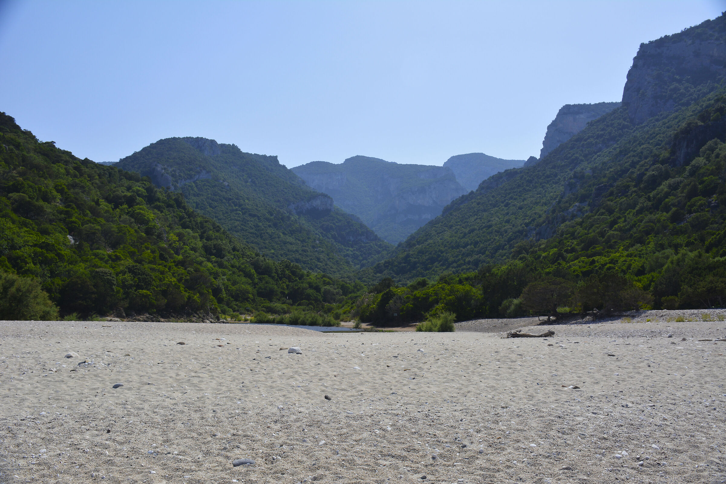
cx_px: 363
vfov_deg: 36.9
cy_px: 242
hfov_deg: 53.1
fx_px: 726
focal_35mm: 36
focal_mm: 24
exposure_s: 1/250
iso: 200
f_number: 8
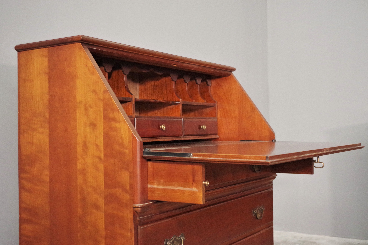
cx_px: 184
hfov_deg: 42.7
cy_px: 122
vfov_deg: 29.2
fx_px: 470
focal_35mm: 46
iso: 3200
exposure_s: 1/125
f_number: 4
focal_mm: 30.63
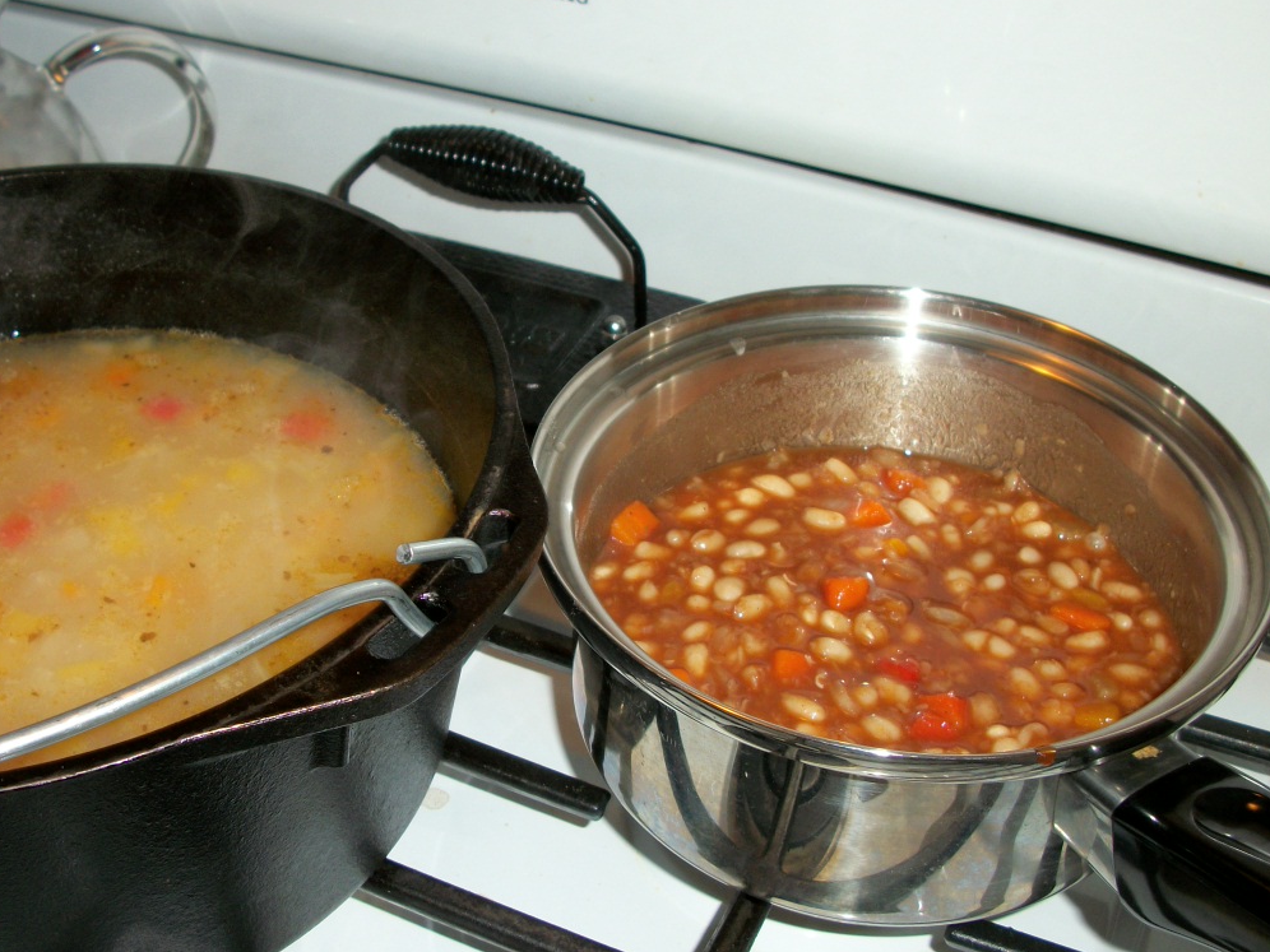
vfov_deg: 32.2
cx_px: 533
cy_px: 526
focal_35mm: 45
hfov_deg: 41.9
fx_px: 1651
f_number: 3.1
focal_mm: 6.3
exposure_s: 1/30
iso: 80
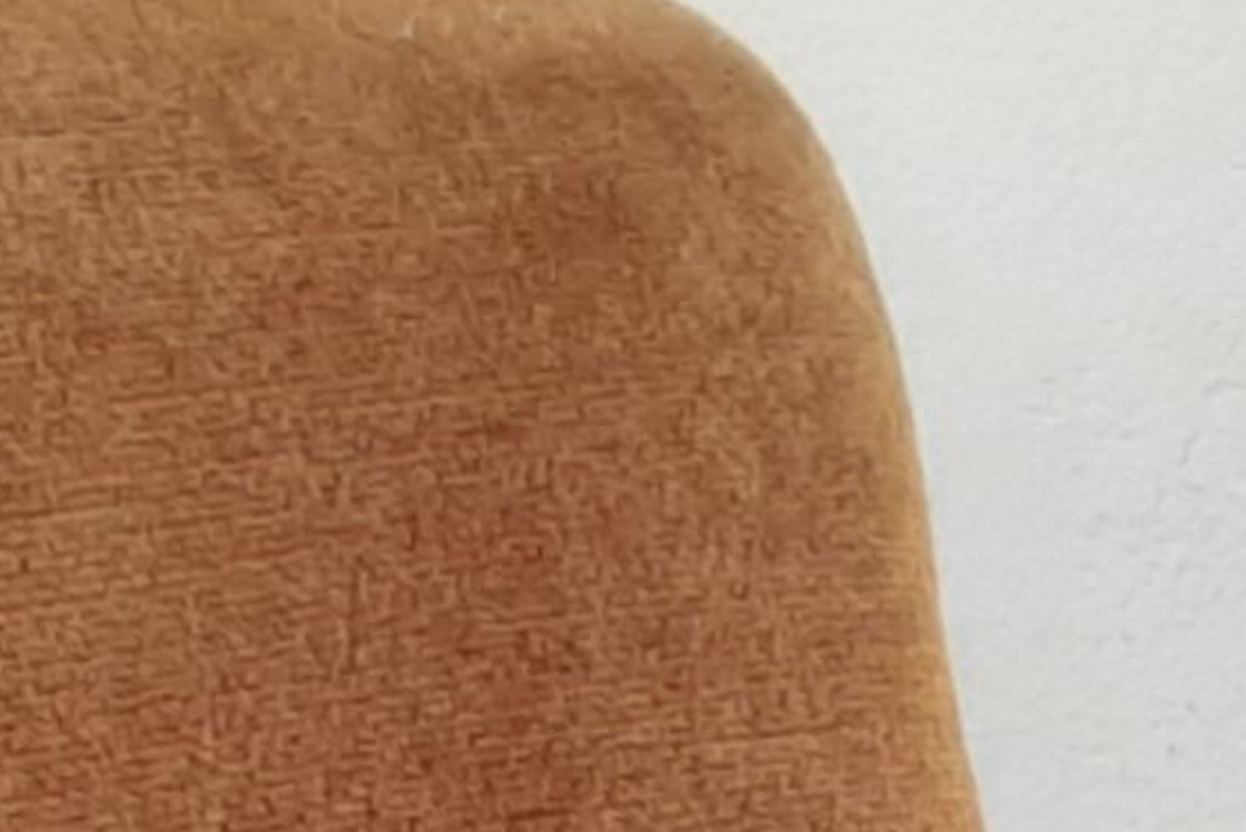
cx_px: 484
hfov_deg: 10.5
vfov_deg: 6.7
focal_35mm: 195
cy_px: 1925
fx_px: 6750
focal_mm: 3.93
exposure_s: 1/365
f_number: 1.7
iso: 40
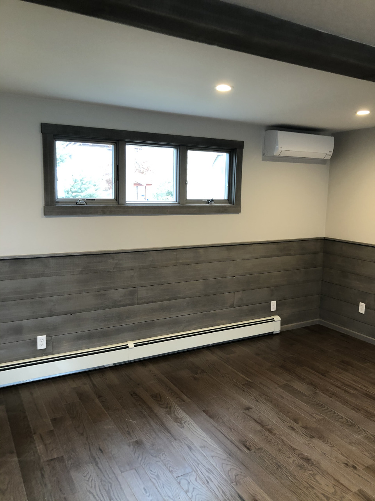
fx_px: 404
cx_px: 188
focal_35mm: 28
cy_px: 250
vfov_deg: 63.4
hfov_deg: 49.7
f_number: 1.8
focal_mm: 3.99
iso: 50
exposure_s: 1/15
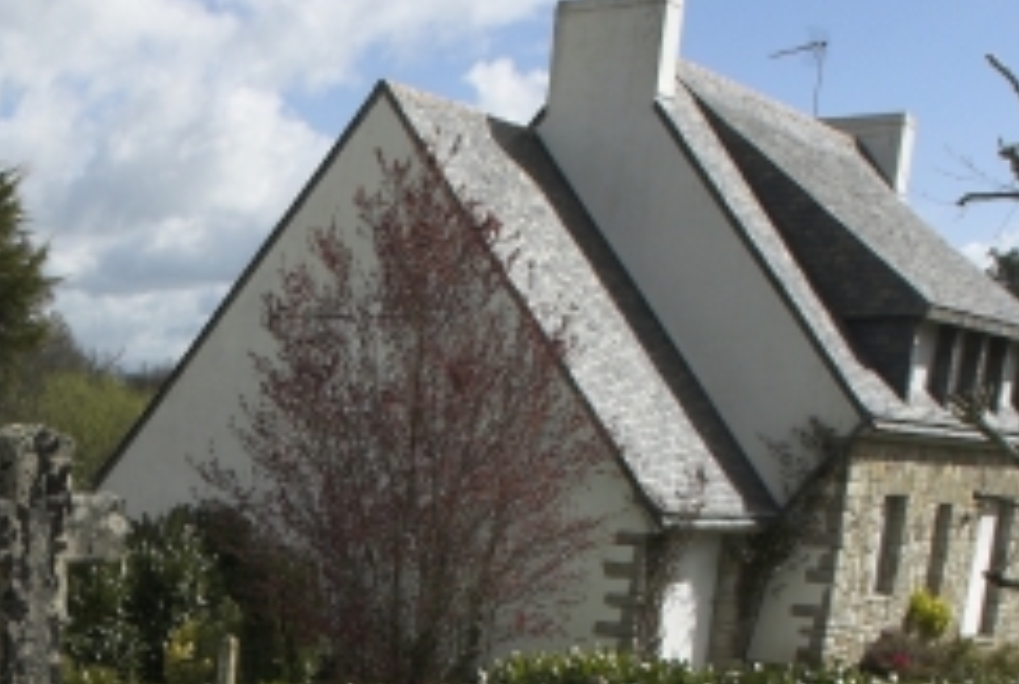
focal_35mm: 66
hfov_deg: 27.8
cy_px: 974
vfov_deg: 18.7
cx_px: -107
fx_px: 1872
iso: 100
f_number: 11
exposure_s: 1/160
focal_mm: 14
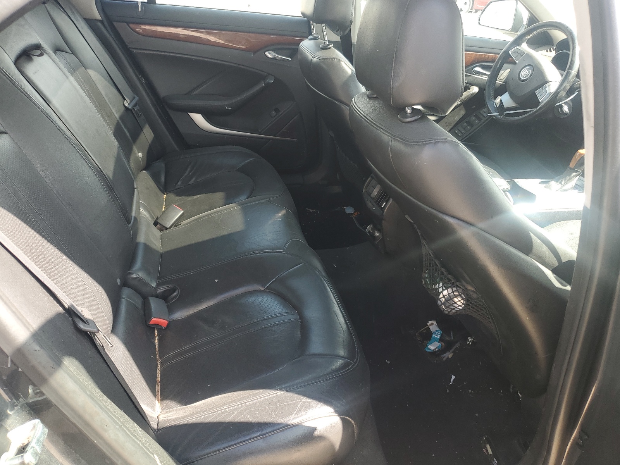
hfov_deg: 67.3
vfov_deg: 53.1
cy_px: 232
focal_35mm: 26
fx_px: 466
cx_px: 310
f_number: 1.5
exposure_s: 1/222
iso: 50
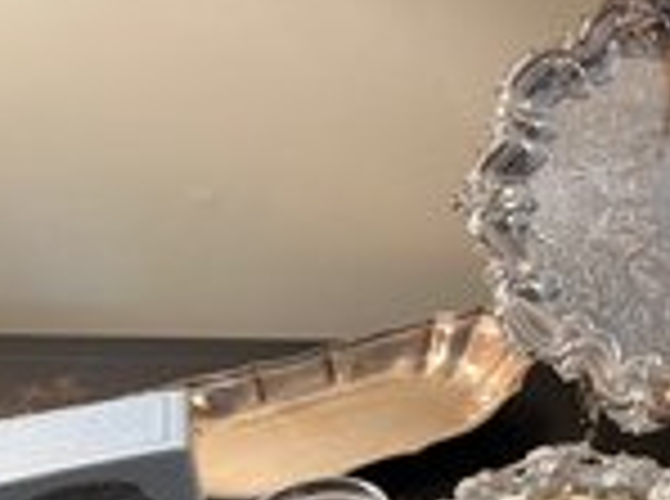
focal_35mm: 60
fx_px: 1159
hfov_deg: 29.2
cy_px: 331
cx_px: 731
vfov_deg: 24.2
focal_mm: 5.1
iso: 100
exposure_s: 1/60
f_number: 1.6
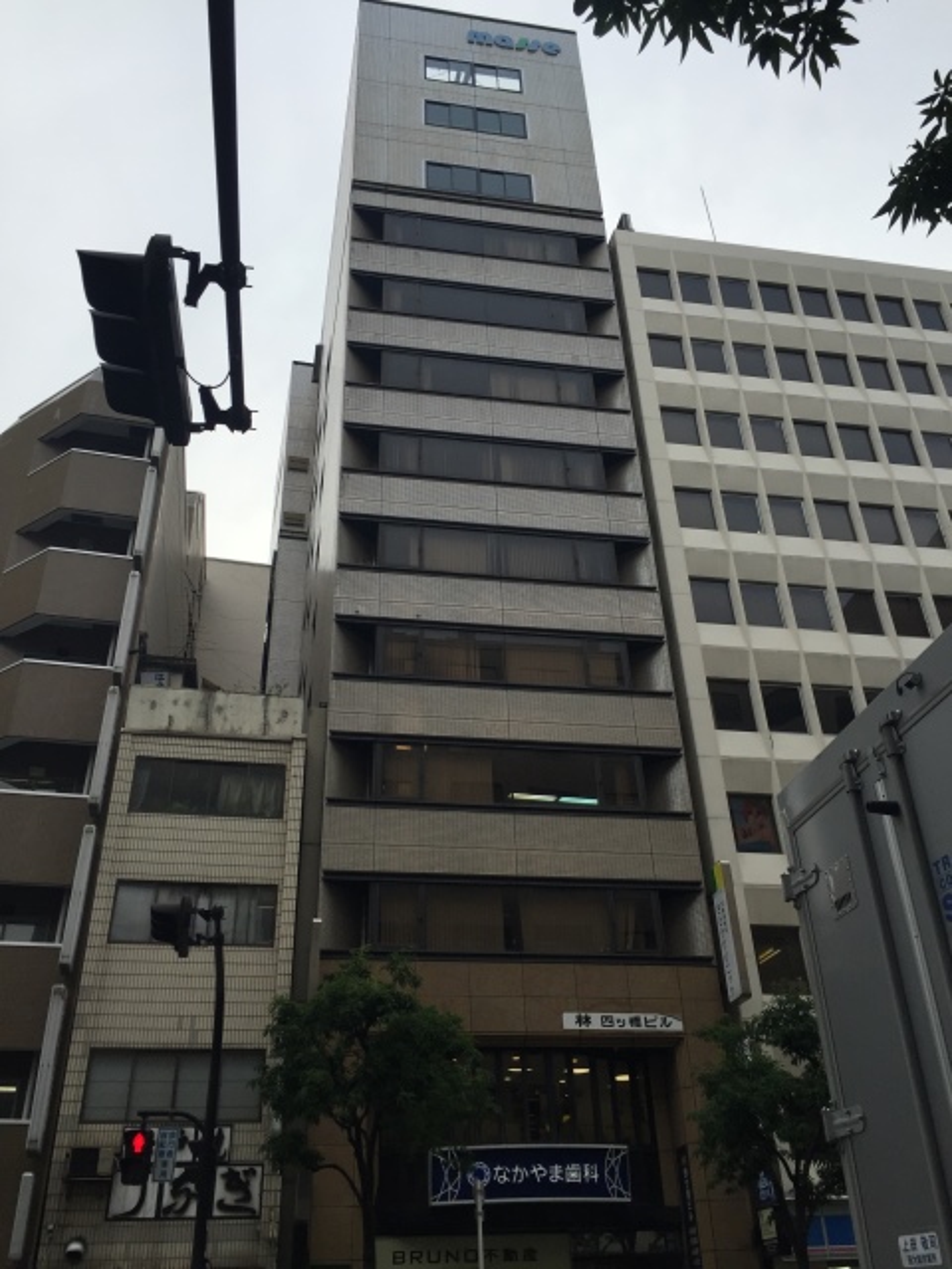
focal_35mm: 29
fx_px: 1063
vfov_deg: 61.7
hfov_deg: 48.2
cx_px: 476
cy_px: 634
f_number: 2.2
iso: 32
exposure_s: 1/1276
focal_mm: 4.15
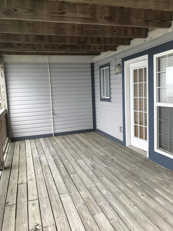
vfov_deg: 63.4
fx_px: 187
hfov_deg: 49.7
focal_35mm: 28
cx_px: 86
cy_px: 116
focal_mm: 3.99
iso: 20
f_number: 1.8
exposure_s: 1/337
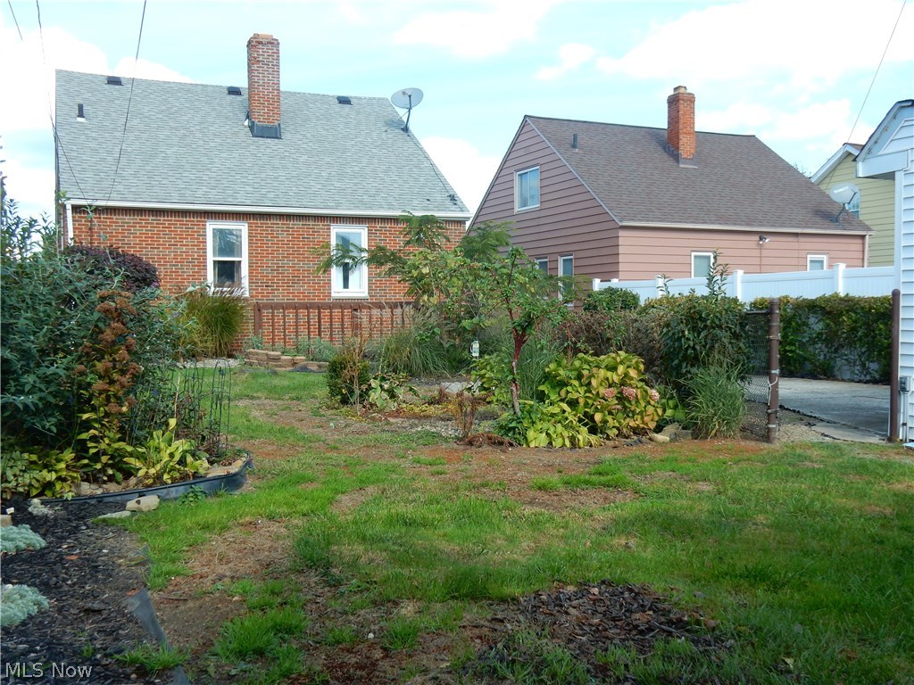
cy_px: 342
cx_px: 457
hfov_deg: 51.4
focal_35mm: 36
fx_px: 951
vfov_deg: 39.7
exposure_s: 1/400
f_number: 4
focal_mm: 6.4
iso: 125
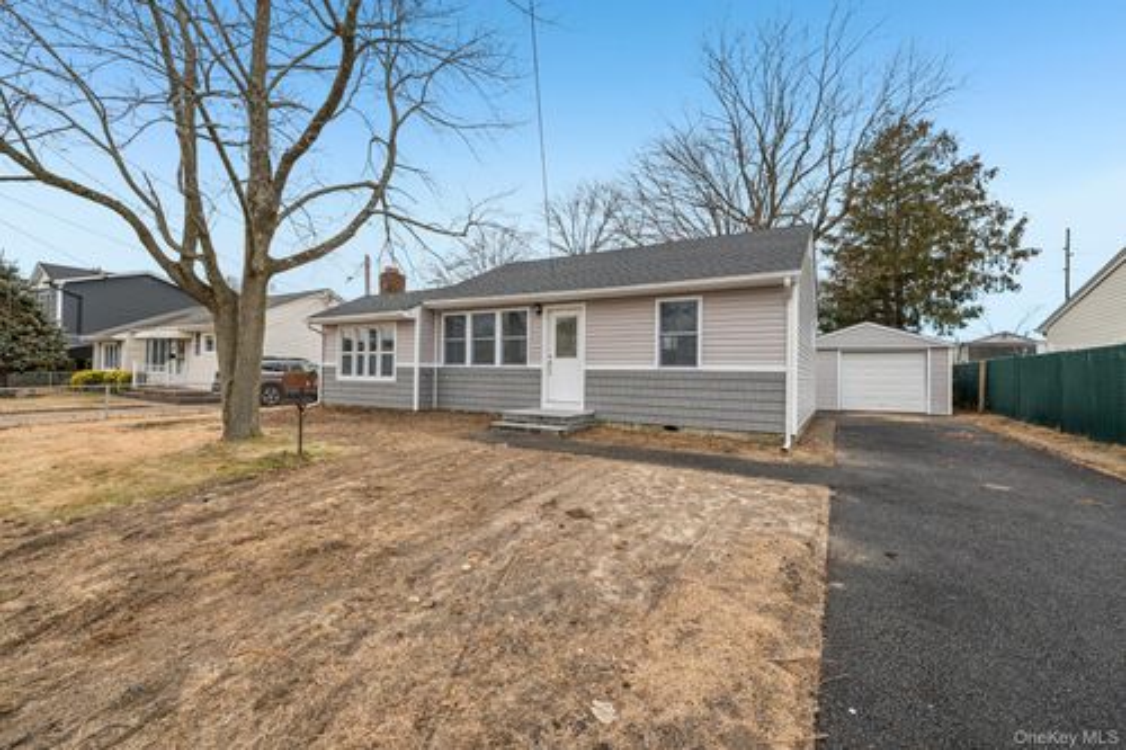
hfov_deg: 104.3
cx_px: 563
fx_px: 438
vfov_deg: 81.2
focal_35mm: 14
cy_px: 375
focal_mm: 14
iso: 500
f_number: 6.3
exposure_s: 1/640
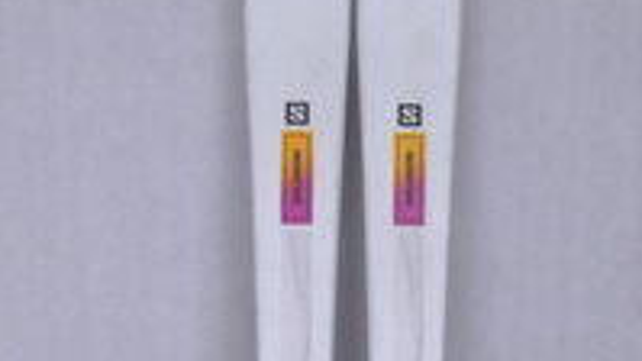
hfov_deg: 25.0
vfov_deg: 12.9
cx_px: 350
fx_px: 1447
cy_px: 654
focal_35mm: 85
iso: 3200
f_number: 9.5
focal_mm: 24
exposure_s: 1/125
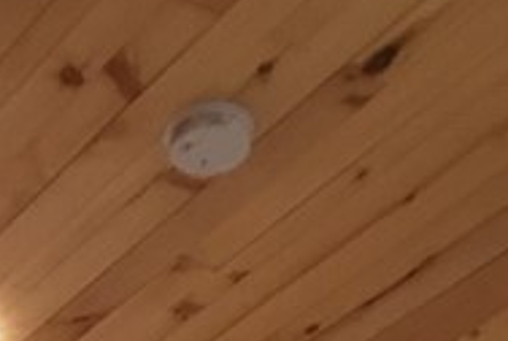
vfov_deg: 7.5
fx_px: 2318
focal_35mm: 164
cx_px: -200
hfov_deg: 12.1
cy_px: 955
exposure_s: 1/30
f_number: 2.2
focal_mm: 4.15
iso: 80
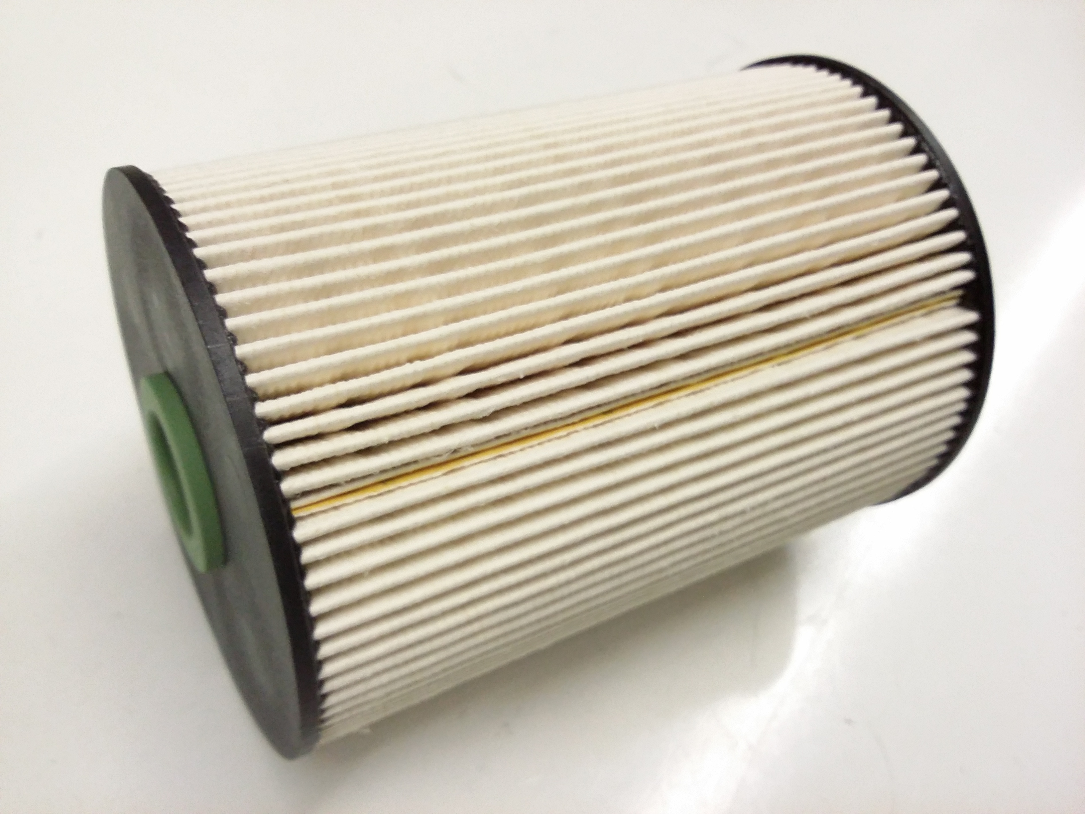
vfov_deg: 44.2
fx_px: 1003
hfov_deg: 56.8
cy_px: 407
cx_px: 542
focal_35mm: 32
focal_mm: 3.4
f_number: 2.4
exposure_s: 1/17
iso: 200
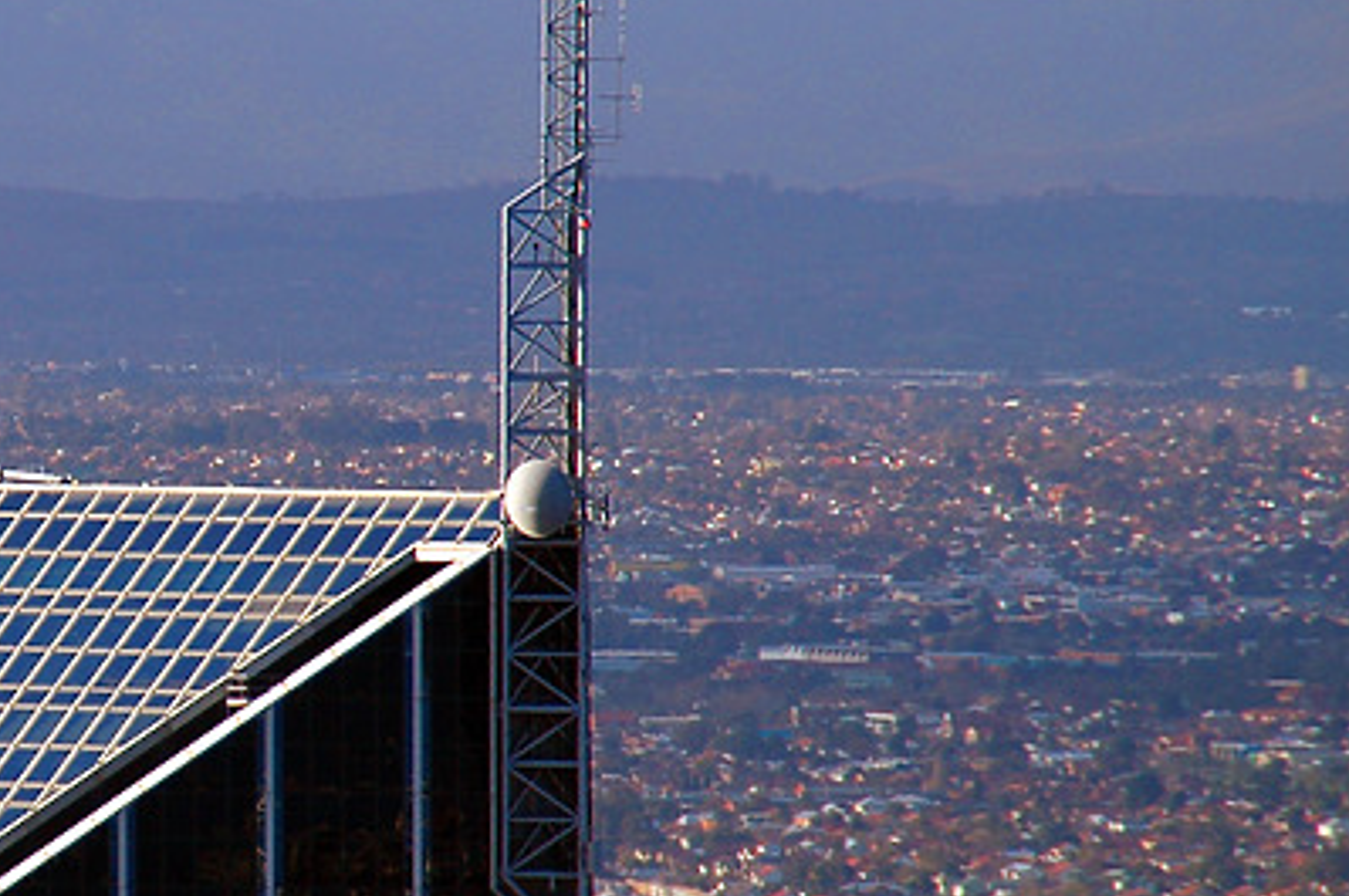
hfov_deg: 3.0
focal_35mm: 677
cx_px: 7
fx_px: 25337
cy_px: 531
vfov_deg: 2.0
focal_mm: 200
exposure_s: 1/500
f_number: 6.3
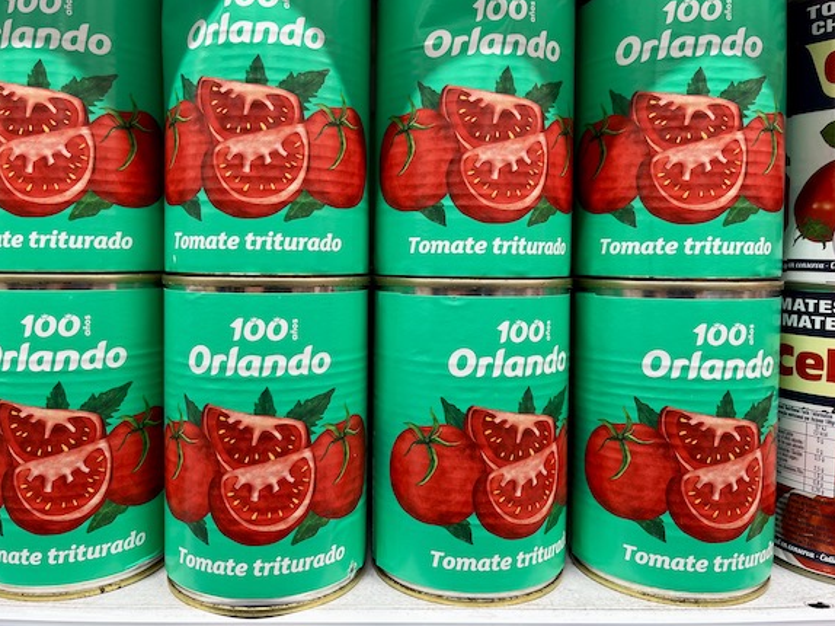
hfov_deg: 61.6
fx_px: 699
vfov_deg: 48.1
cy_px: 278
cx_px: 387
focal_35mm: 29
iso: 80
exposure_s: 1/100
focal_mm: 5.1
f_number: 1.6
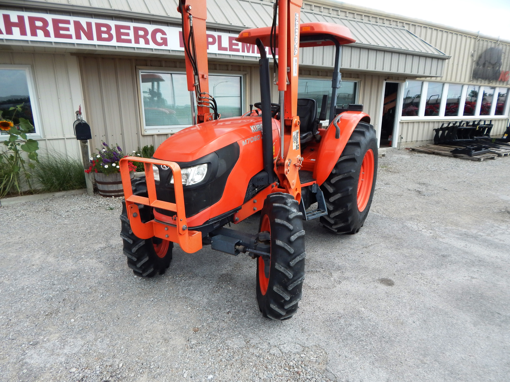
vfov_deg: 61.1
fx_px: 324
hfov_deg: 76.4
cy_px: 191
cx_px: 255
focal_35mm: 22
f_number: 3
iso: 125
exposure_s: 1/800
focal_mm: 4
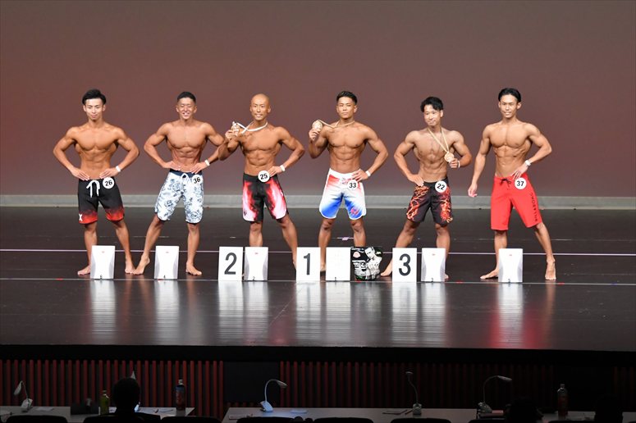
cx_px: 318
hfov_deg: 11.8
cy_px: 212
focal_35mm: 174
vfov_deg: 7.9
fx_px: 3073
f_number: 5.6
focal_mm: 116
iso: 4000
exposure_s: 1/400
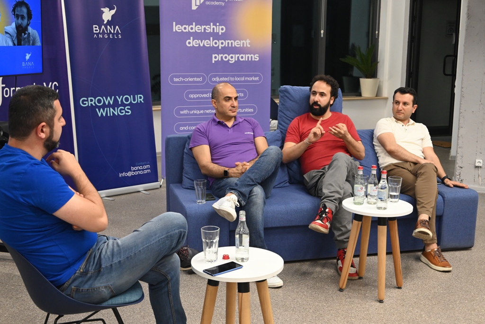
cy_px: 162
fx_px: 607
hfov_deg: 43.6
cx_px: 242
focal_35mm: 45
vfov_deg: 29.9
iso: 2500
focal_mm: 45
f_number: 6
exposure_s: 1/125
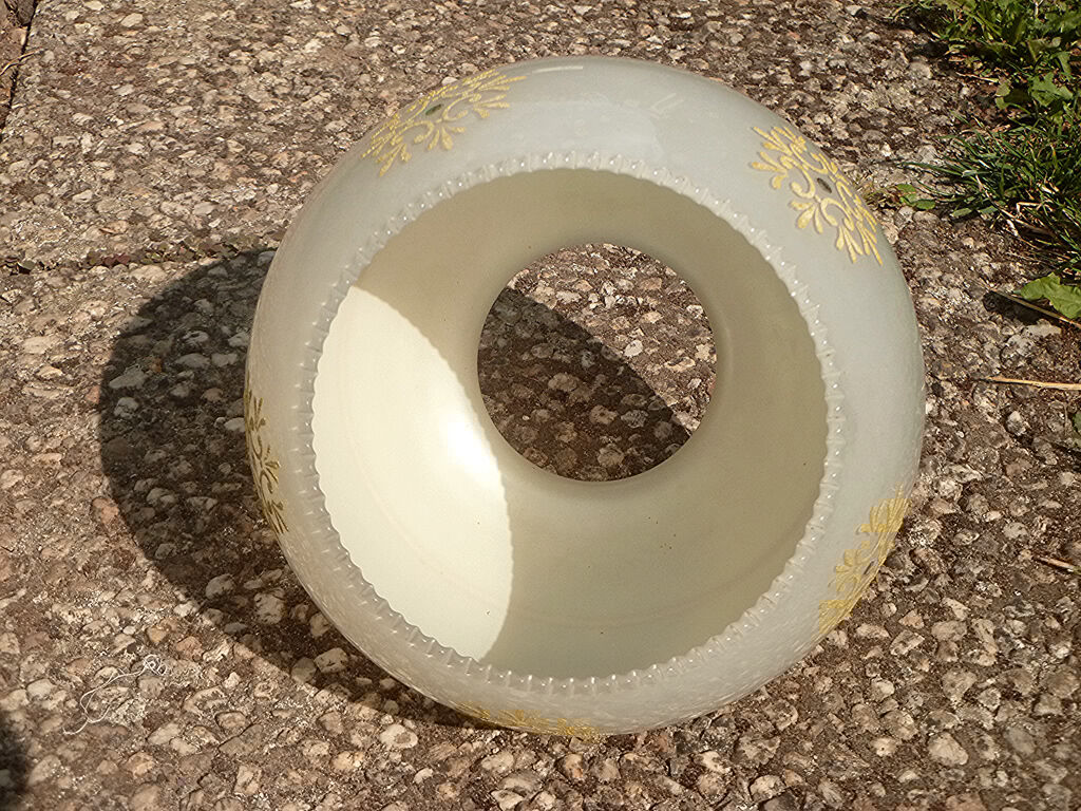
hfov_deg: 38.2
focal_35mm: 50
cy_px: 406
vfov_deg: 29.1
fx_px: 1561
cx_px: 540
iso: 200
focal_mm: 9
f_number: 11
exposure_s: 1/200
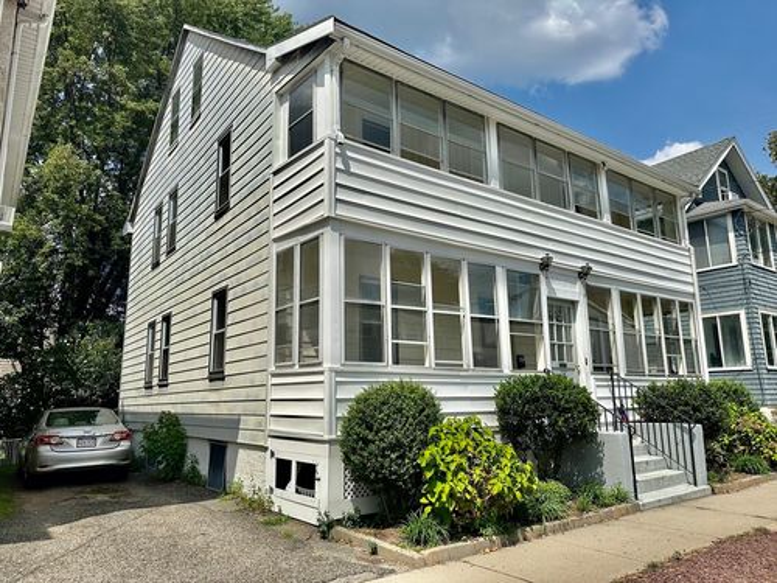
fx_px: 539
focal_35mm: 24
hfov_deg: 71.6
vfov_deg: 56.8
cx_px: 388
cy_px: 292
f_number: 1.78
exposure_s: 1/8929
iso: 80
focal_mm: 6.86
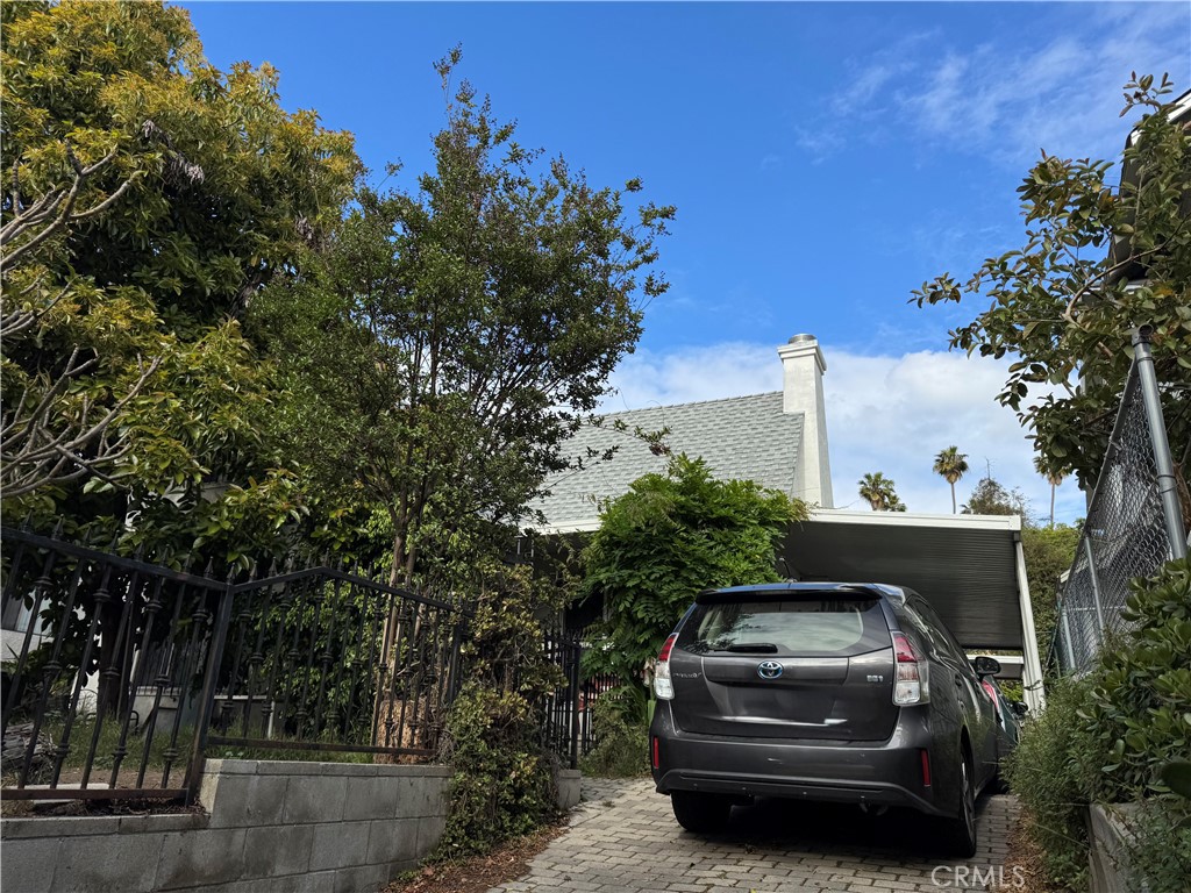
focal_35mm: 24
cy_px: 446
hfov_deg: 71.6
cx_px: 596
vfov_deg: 56.8
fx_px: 826
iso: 80
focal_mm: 6.76
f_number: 1.78
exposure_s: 1/4950
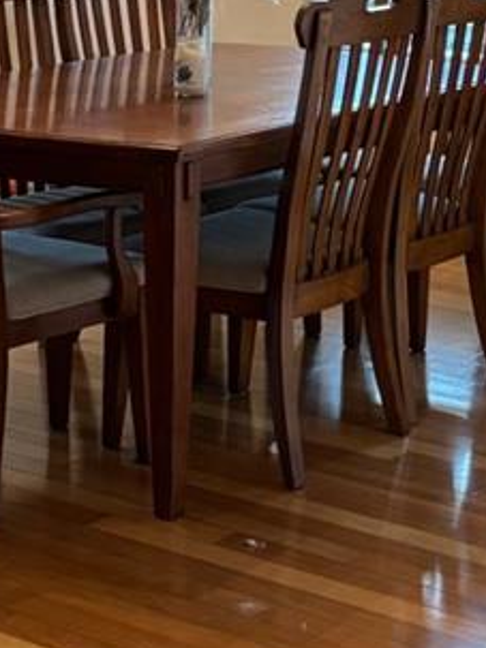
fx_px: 1929
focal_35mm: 103
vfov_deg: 18.4
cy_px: -60
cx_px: 328
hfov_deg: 14.3
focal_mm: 5.96
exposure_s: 1/60
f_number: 1.6
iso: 250
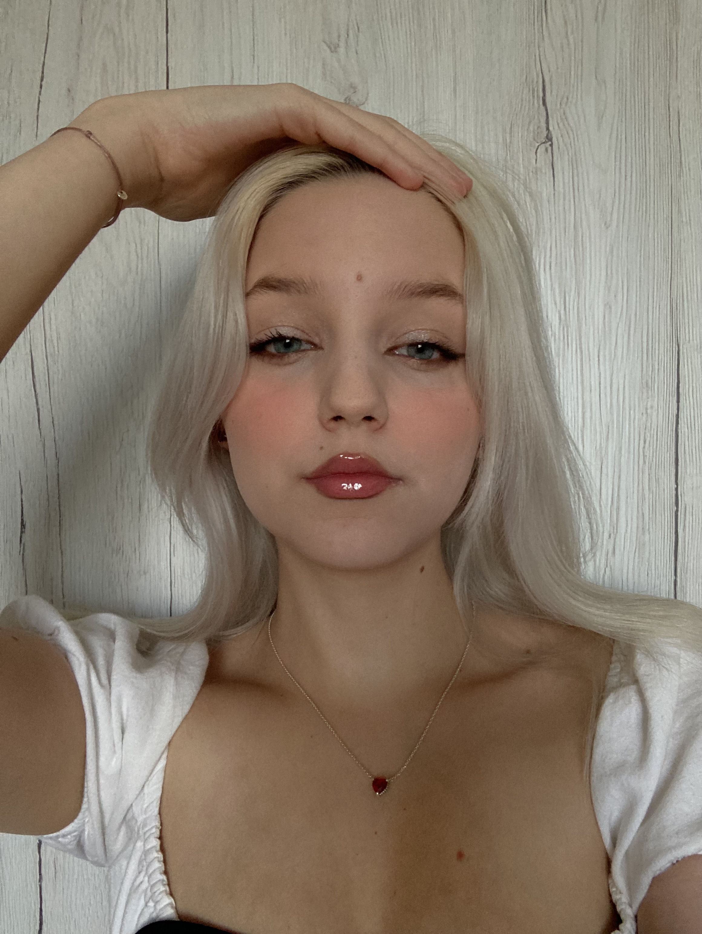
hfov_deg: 44.2
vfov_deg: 56.8
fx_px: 864
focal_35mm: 32
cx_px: 351
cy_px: 467
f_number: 2.2
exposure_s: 1/60
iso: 100
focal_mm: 2.87
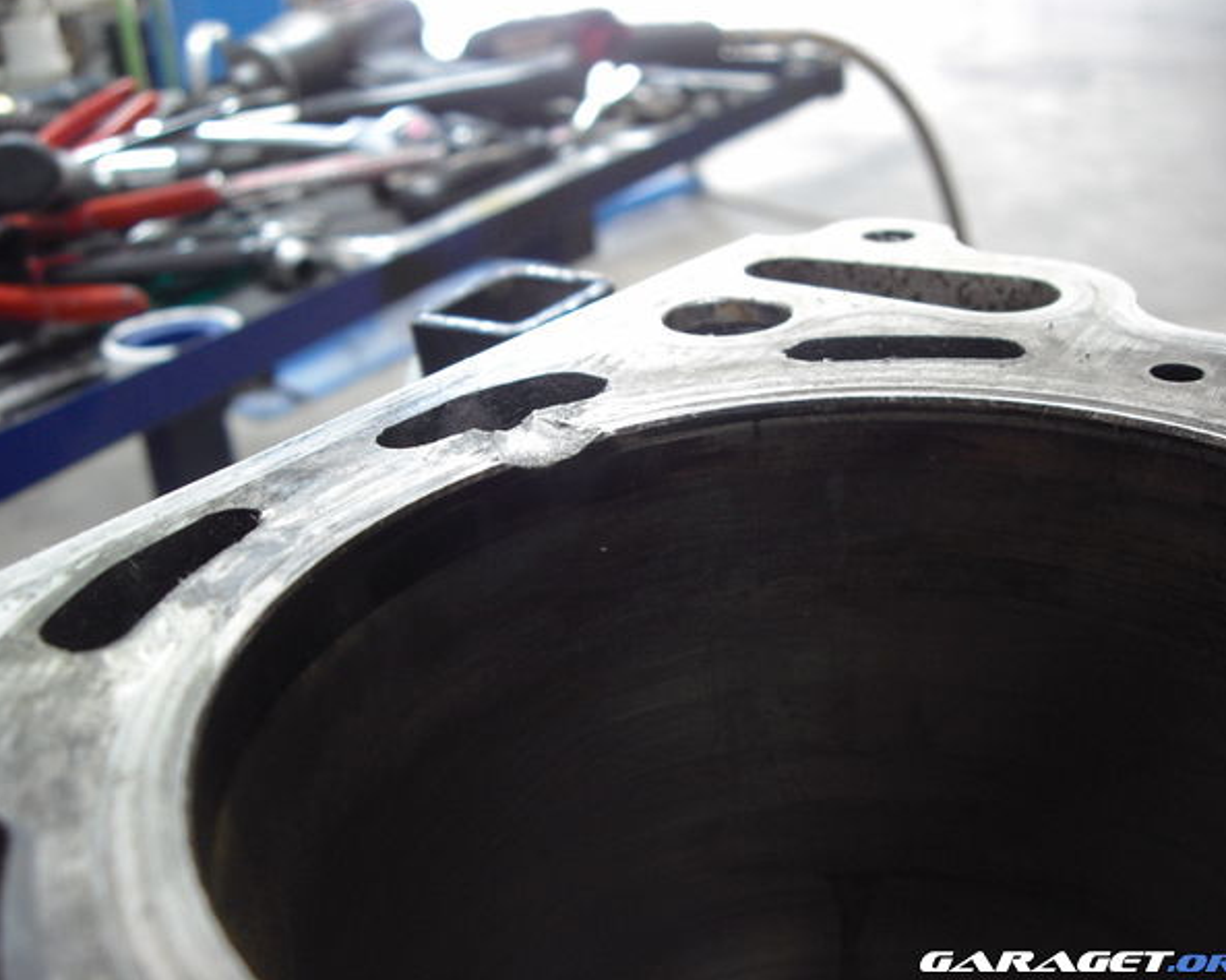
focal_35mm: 39
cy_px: 486
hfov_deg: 46.9
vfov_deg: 38.2
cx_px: 612
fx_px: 1415
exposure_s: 1/13
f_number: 2.7
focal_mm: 6.2
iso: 200
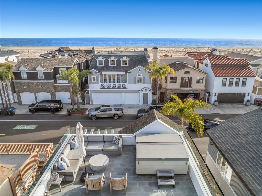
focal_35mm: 24
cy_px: 98
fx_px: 181
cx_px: 131
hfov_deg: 71.6
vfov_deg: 56.7
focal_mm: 12.29
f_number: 2.8
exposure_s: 1/320
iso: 280
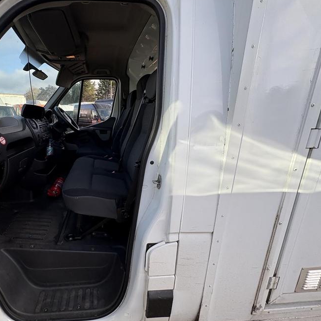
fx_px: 178
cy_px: 158
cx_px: 112
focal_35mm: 17
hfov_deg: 81.7
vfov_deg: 84.0
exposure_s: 1/296
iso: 40
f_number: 2.2
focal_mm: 2.22
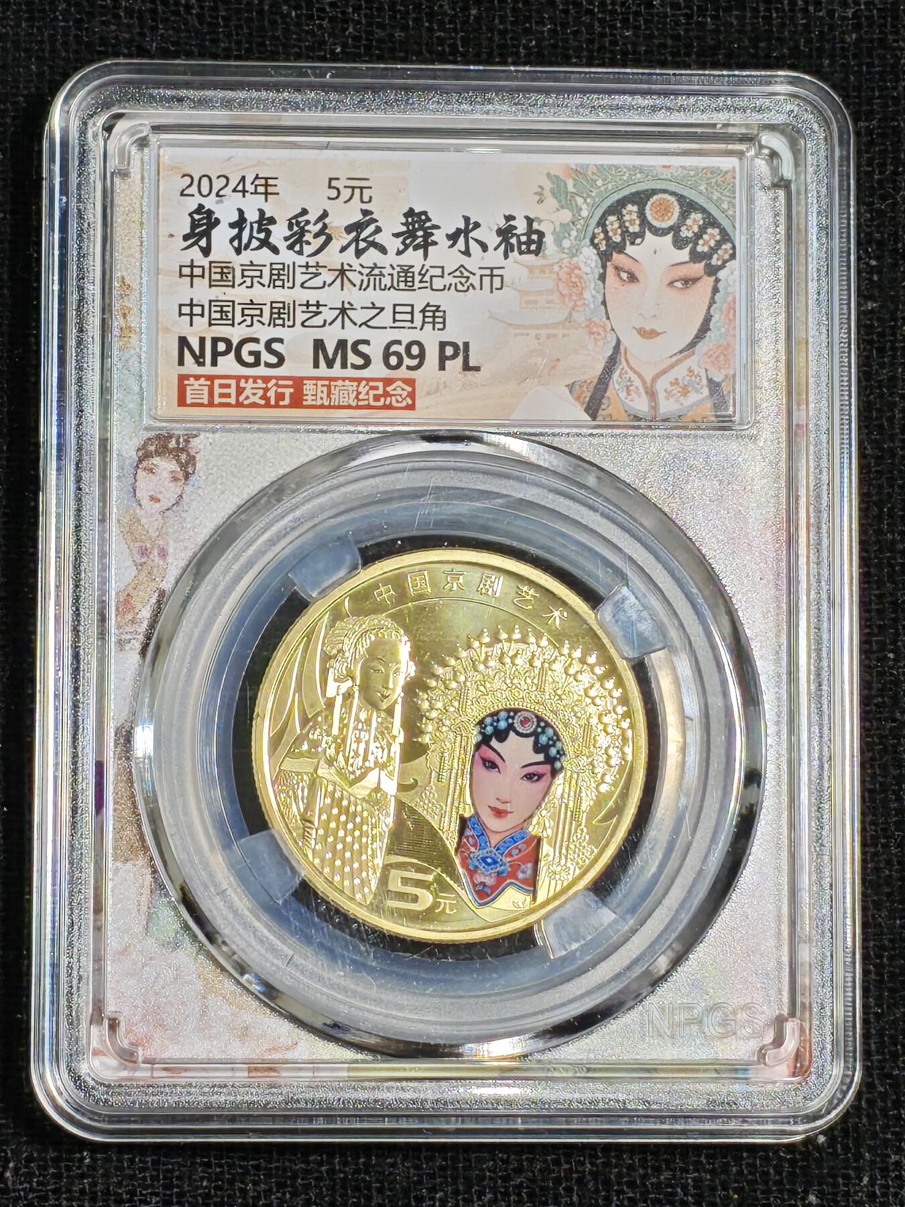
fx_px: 4183
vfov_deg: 16.4
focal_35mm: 120
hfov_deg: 12.3
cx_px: 452
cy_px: 604
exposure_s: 1/1697
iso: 50
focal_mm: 4.94
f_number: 1.5
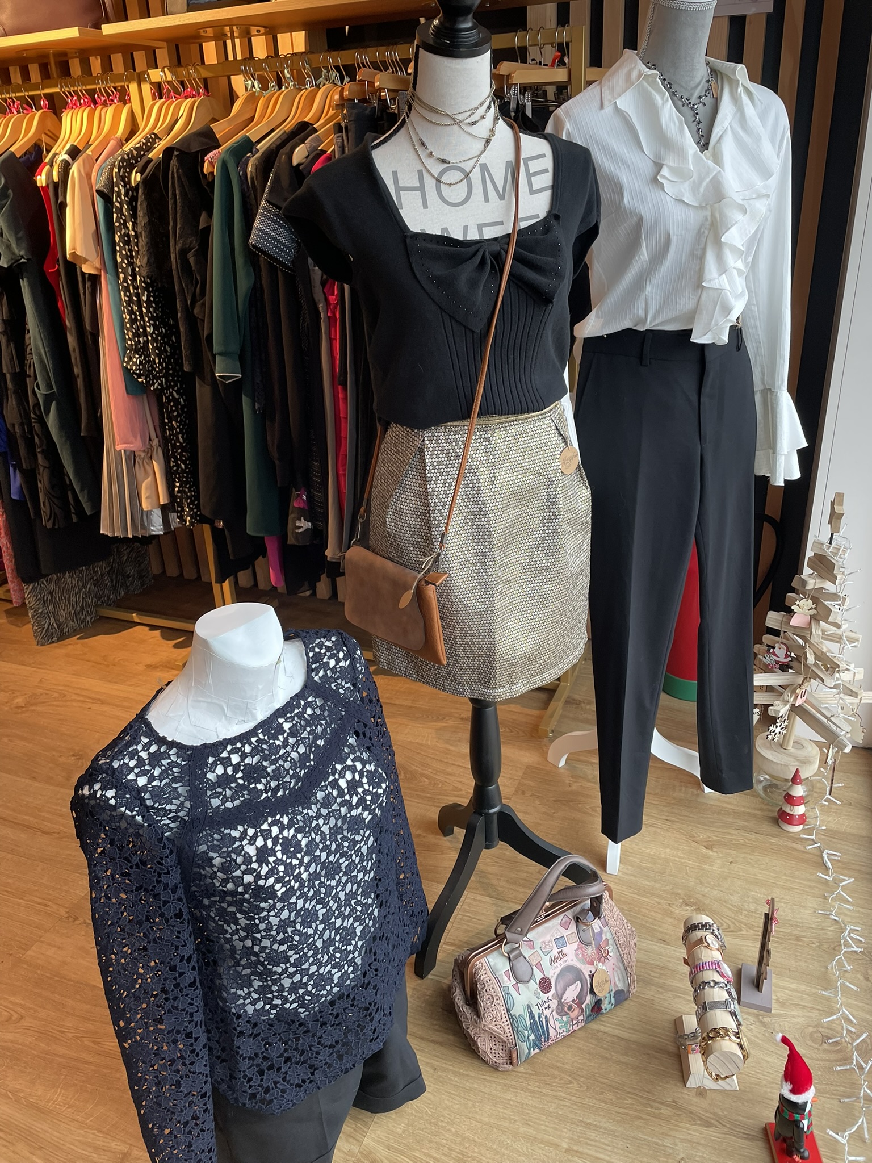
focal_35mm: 26
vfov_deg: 67.3
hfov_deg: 53.1
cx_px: 436
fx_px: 873
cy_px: 582
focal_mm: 4.2
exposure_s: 1/100
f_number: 1.6
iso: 125
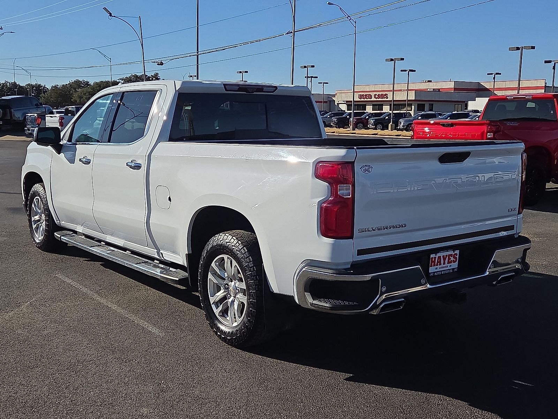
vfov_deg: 36.0
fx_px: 645
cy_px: 210
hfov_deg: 46.8
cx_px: 279
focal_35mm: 40
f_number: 1.8
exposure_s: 1/2500
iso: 25
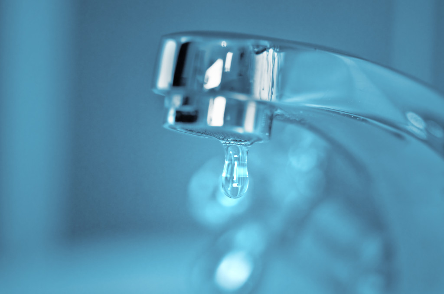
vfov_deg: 8.7
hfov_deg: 13.1
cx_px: 222
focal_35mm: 158
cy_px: 147
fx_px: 1939
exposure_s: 1/160
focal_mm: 105
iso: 200
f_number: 3.5
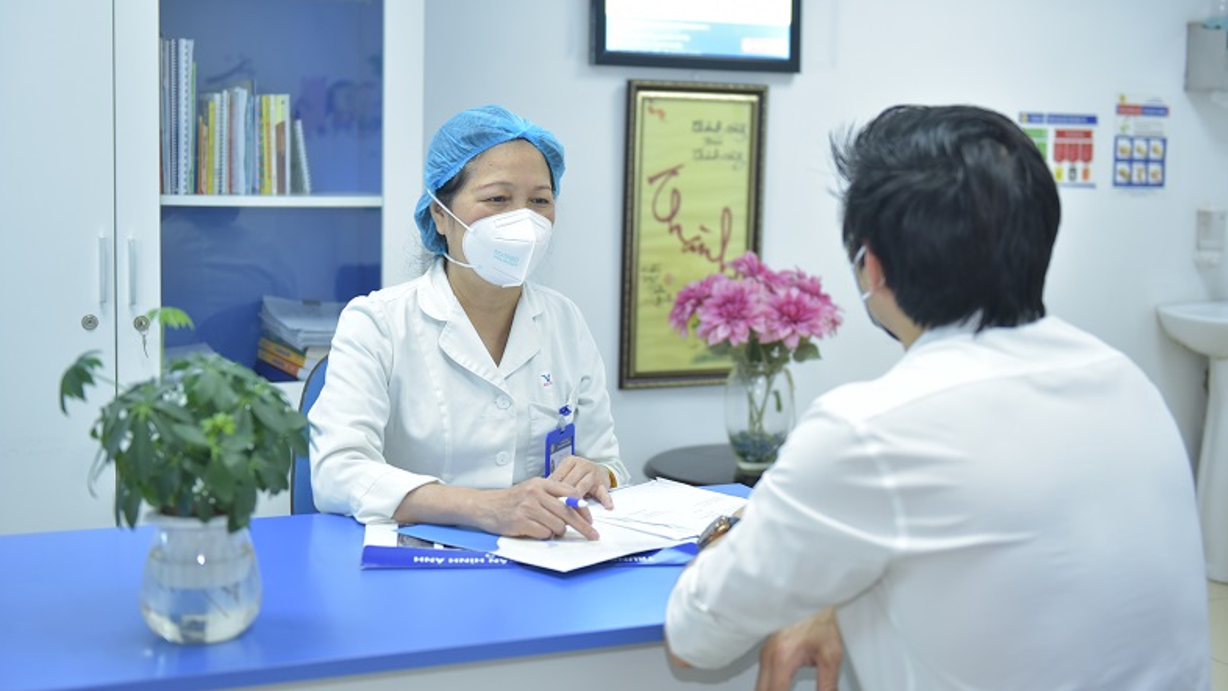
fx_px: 1563
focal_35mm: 48
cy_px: 313
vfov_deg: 24.9
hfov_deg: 42.9
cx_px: 606
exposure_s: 1/100
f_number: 2.8
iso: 1250
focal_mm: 45
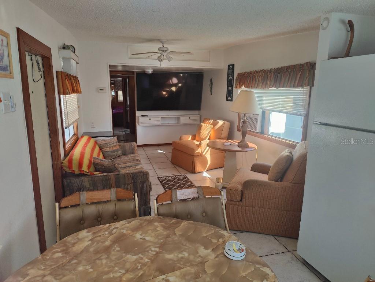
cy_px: 141
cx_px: 188
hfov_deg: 73.9
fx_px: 249
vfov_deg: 59.0
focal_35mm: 23
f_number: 1.8
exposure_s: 1/174
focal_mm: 6.06
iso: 50
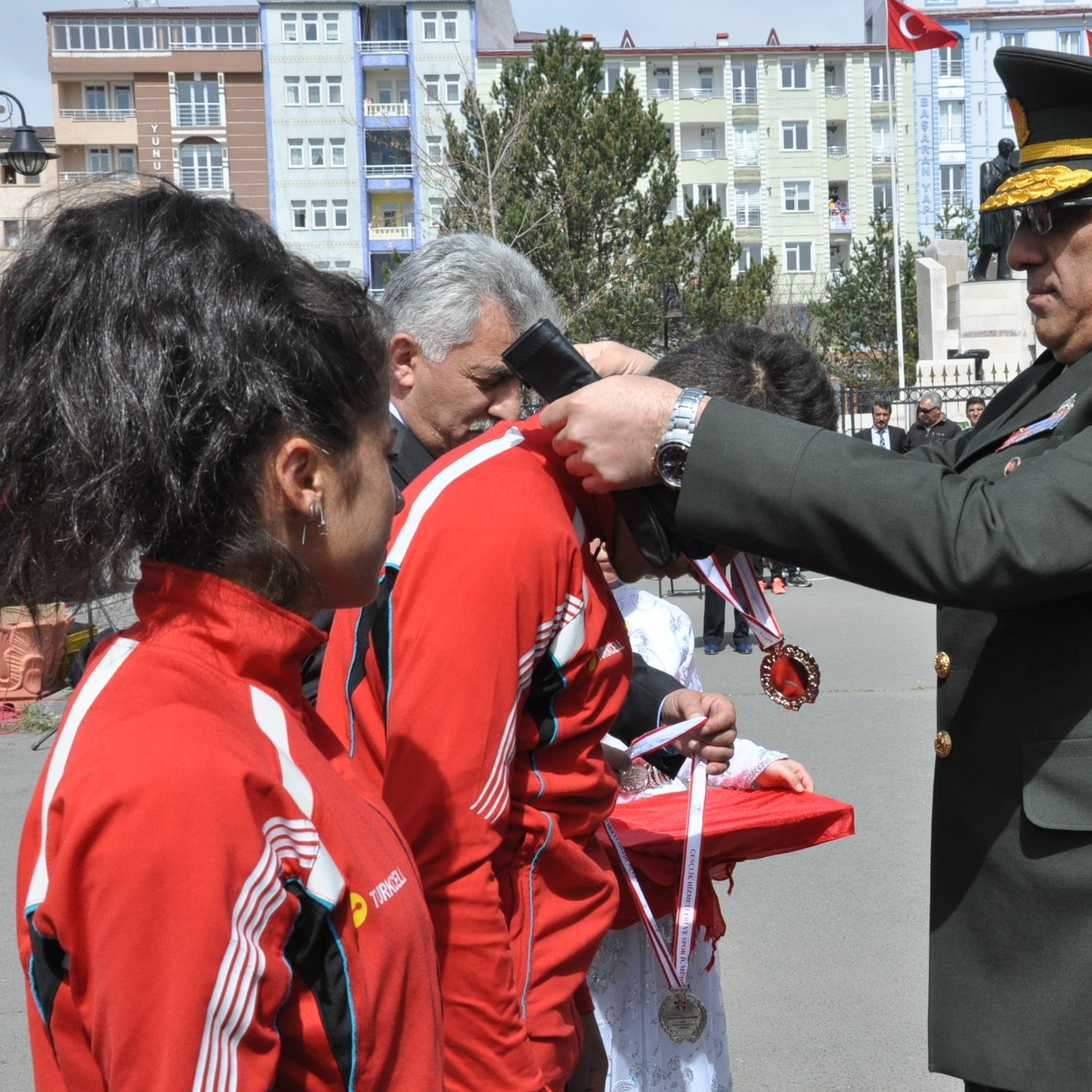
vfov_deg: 29.6
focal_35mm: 58
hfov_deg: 29.4
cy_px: 546
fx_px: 2070
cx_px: 709
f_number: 14
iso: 800
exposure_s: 1/800
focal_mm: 30
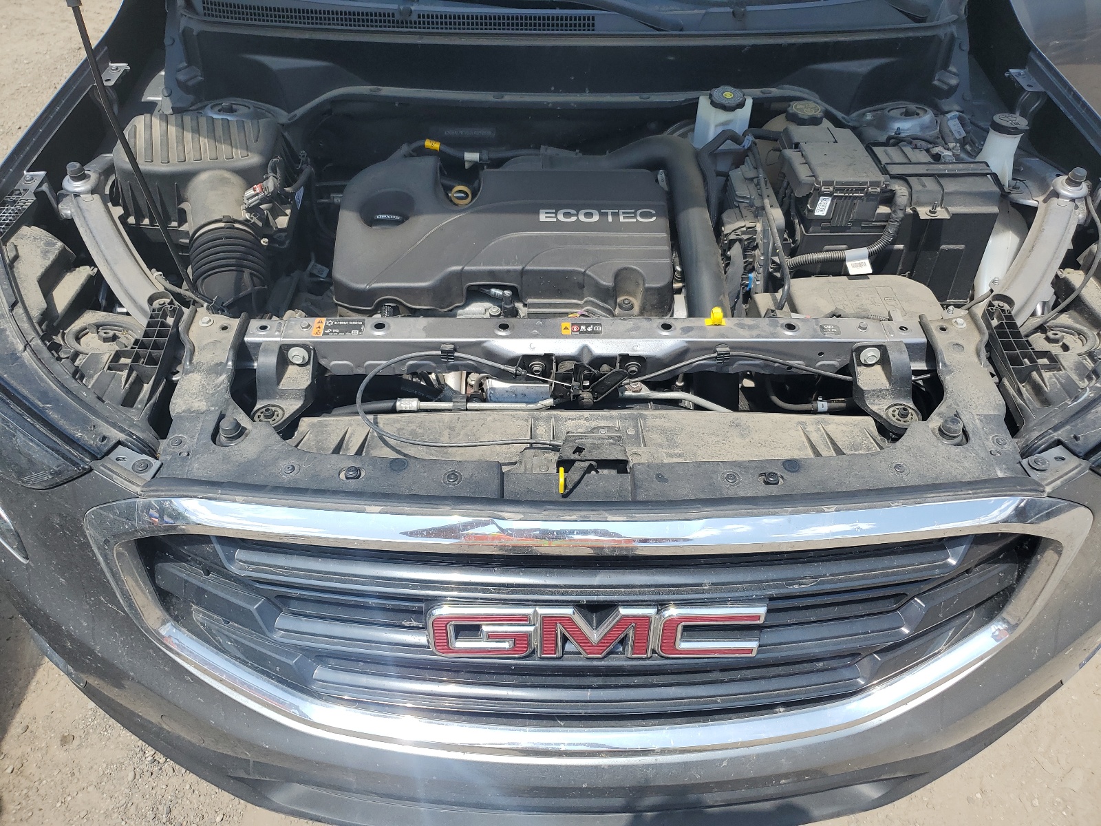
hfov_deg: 67.3
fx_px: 827
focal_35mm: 26
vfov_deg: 53.1
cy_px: 413
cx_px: 550
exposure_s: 1/1667
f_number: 1.5
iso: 50
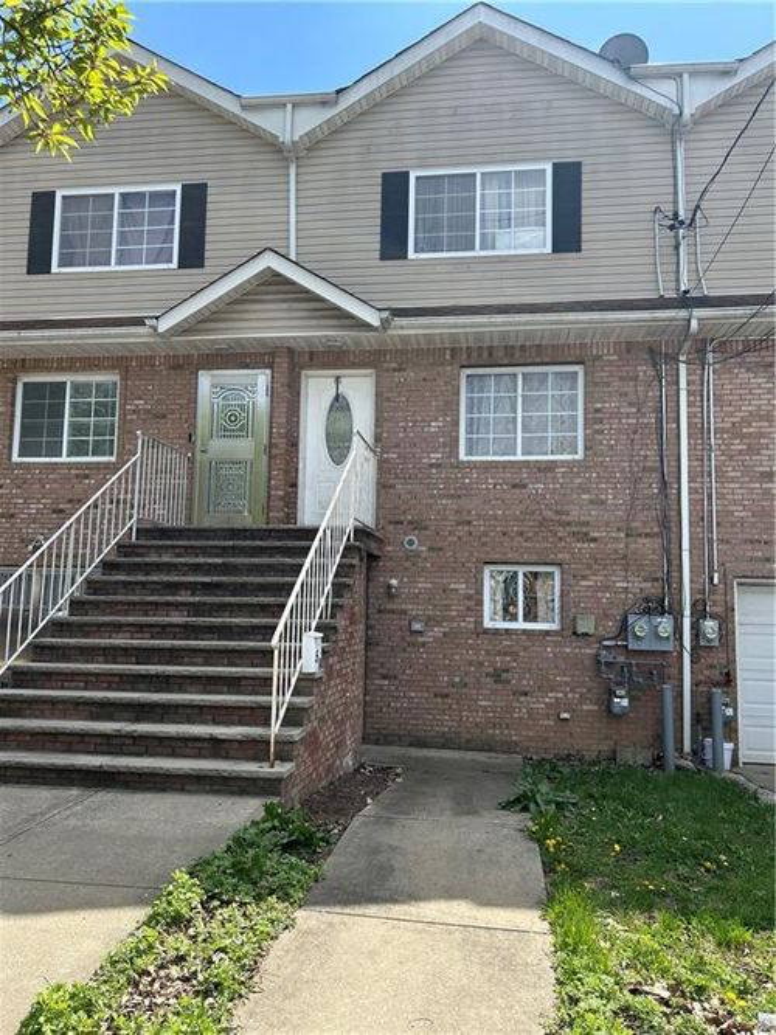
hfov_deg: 53.0
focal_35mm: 26
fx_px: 777
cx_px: 388
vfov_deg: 67.3
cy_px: 518
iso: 50
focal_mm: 5.7
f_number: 1.5
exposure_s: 1/2513
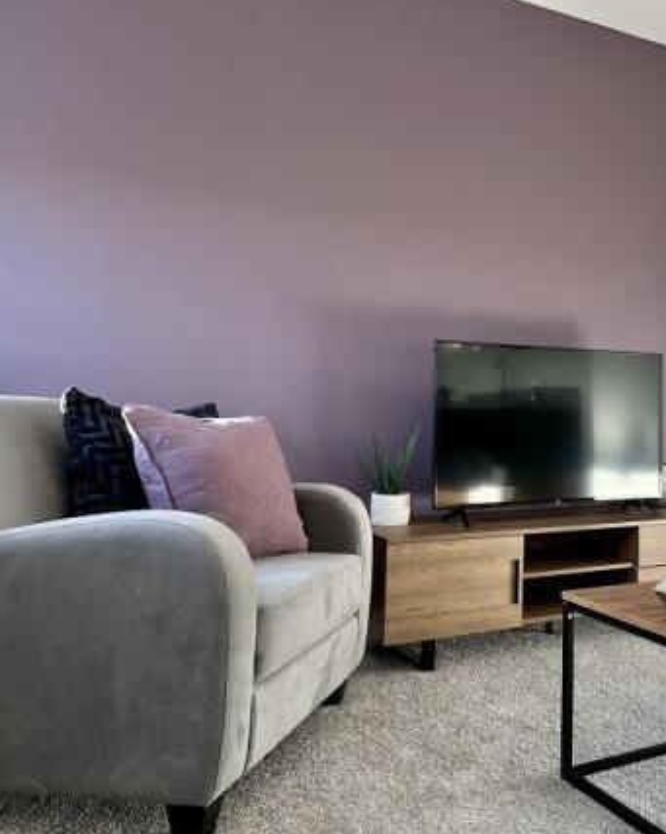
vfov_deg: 55.7
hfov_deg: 43.8
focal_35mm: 32
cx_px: 522
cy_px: 421
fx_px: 789
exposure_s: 1/100
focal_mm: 6.86
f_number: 1.78
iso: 50
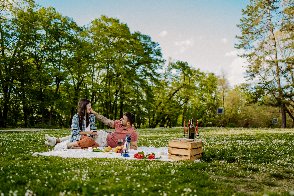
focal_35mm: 35
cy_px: 98
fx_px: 286
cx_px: 147
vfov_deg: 37.8
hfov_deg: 54.4
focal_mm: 35
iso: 80
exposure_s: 1/640
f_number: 1.4
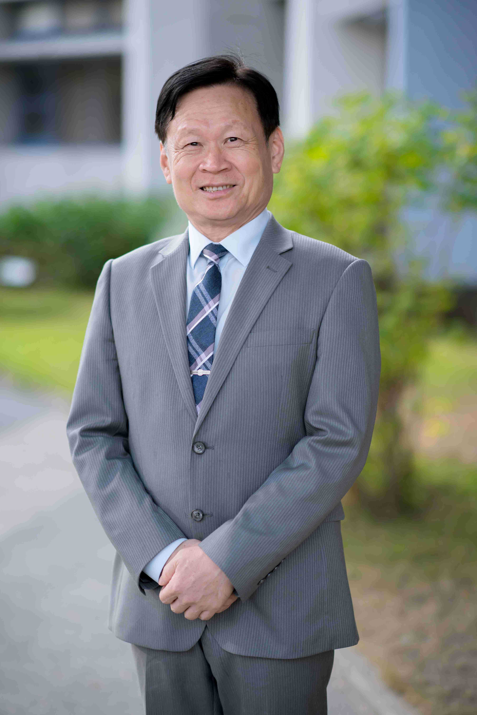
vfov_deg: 23.9
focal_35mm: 85
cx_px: 238
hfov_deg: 16.1
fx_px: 1688
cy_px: 358
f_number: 1.8
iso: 160
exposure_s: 1/1000
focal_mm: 85
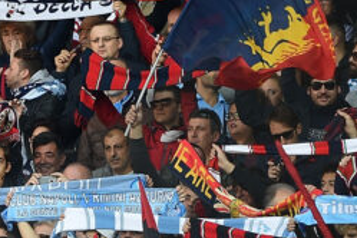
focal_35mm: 1643
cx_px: -130
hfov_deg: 1.3
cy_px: 109
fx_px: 16292
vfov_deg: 0.8
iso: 500
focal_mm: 400
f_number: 2.8
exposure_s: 1/640
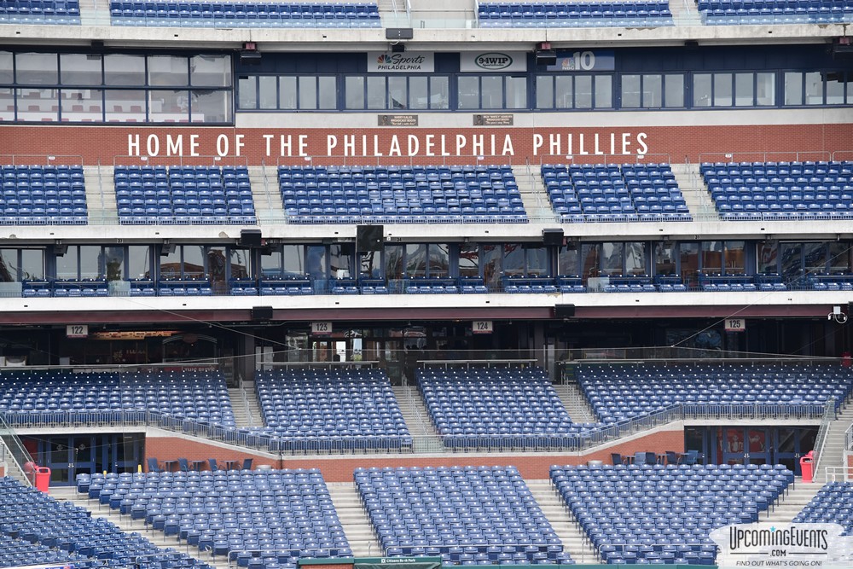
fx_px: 4265
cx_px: 426
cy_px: 284
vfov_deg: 7.6
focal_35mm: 180
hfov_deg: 11.4
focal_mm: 120
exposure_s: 1/200
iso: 400
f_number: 7.1
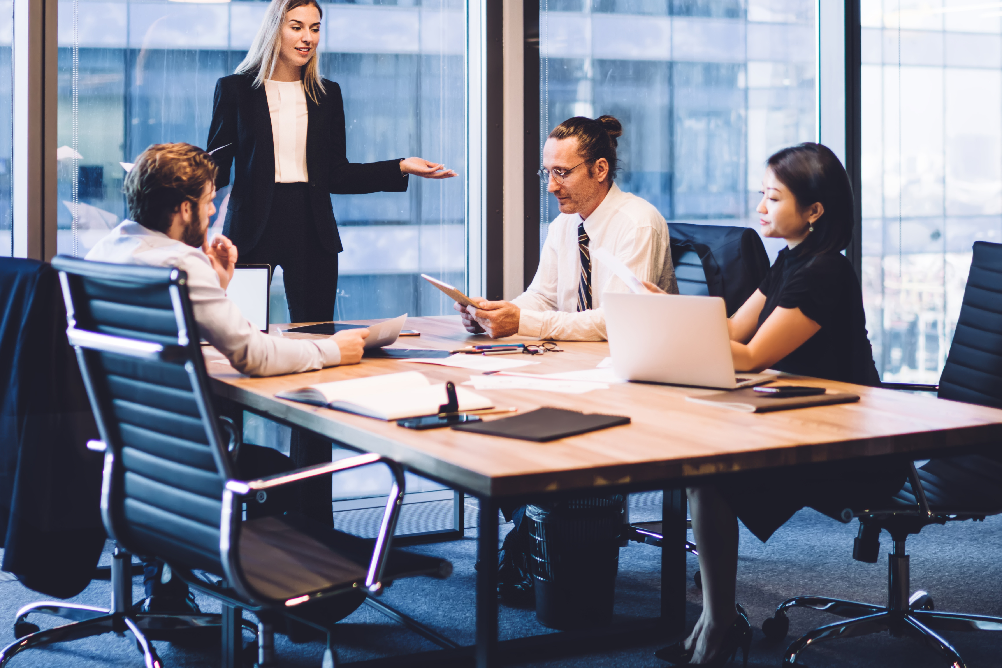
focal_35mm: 60
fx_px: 1670
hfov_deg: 33.2
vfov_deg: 22.3
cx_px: 368
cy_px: 132
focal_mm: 35
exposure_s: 1/400
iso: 400
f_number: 1.6
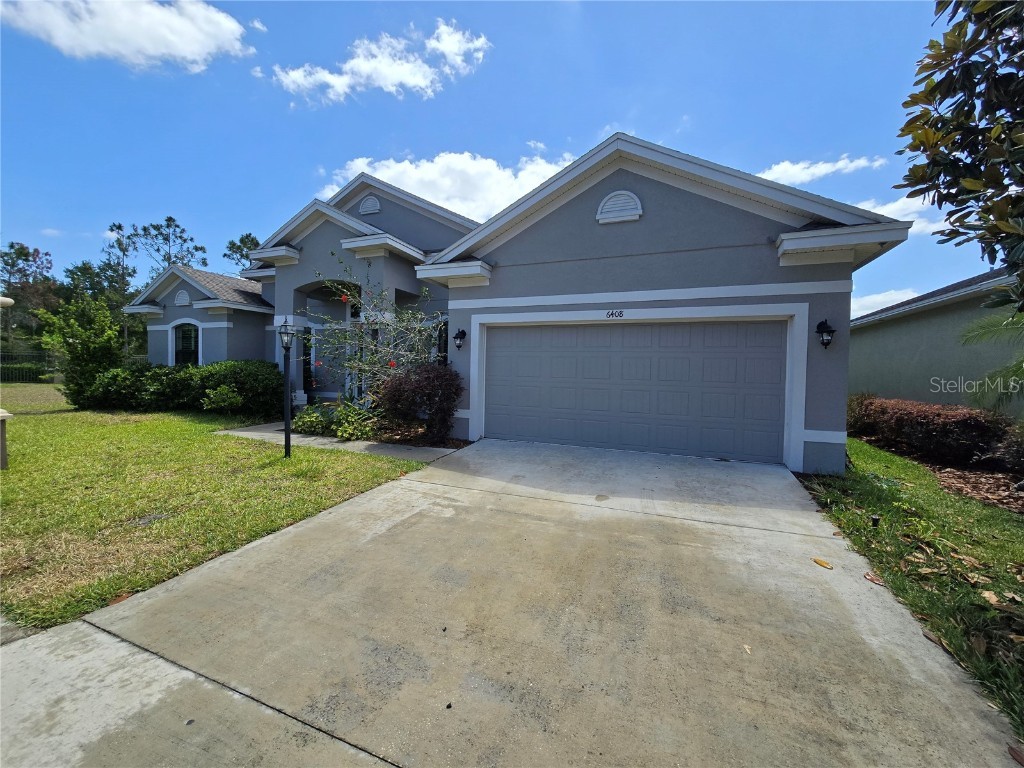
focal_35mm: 13
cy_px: 384
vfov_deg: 89.9
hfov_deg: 106.2
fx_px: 385
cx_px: 512
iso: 50
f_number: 2.2
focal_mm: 2.2
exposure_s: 1/2128
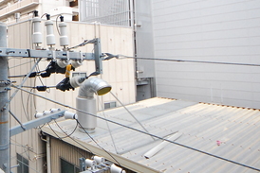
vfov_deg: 45.2
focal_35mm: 28
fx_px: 202
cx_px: -8
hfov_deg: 50.8
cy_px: 48
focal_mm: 8
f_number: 6.3
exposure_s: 1/160
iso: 1600
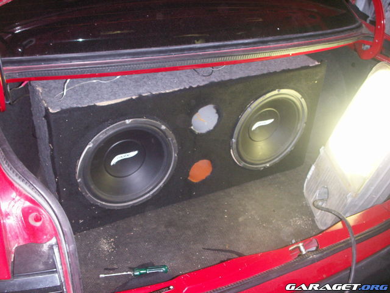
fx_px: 417
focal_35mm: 37
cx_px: 195
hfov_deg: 50.1
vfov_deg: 38.7
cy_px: 146
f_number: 3.5
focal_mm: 7.7
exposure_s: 1/40
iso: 160
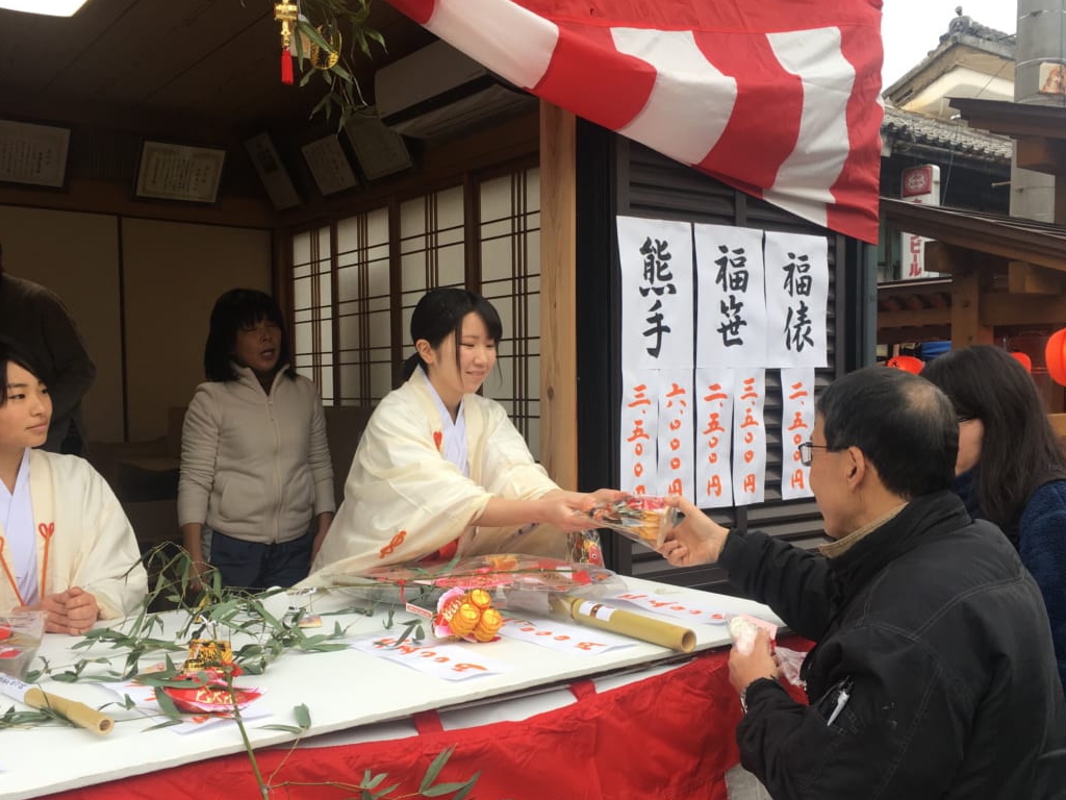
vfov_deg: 41.8
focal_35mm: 34
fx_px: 1047
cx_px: 498
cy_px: 438
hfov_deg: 53.9
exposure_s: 1/120
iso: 32
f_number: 2.2
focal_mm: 4.15
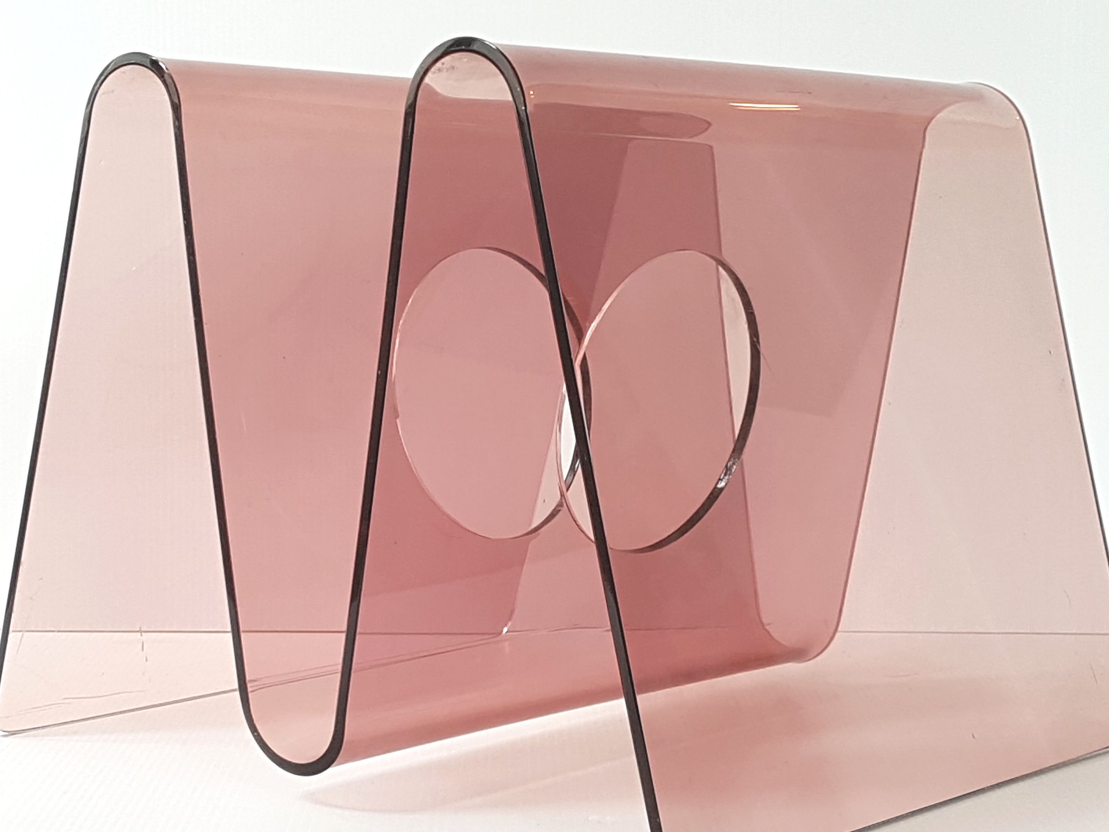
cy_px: 461
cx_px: 541
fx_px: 929
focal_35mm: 29
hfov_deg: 61.6
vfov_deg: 48.2
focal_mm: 4.2
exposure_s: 1/167
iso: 50
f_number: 1.7
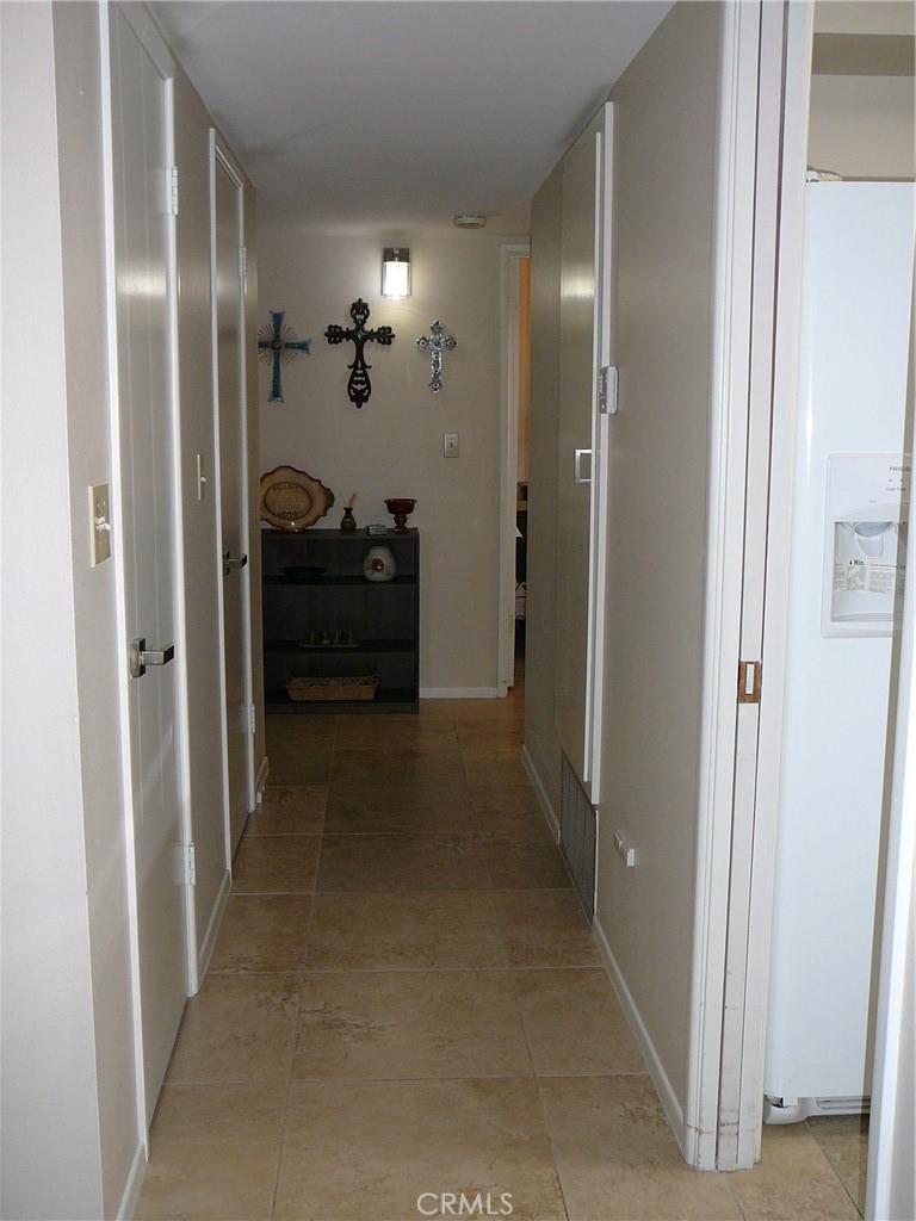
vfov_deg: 52.6
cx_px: 458
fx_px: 1235
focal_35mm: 35
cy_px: 610
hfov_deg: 40.7
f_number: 2.8
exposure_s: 1/30
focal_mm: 5.2
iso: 100
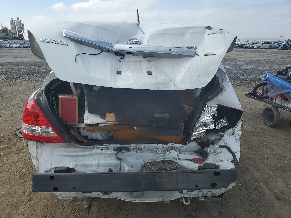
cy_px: 109
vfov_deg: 53.1
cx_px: 146
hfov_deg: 67.3
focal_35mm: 26
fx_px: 219
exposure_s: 1/2500
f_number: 1.5
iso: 50
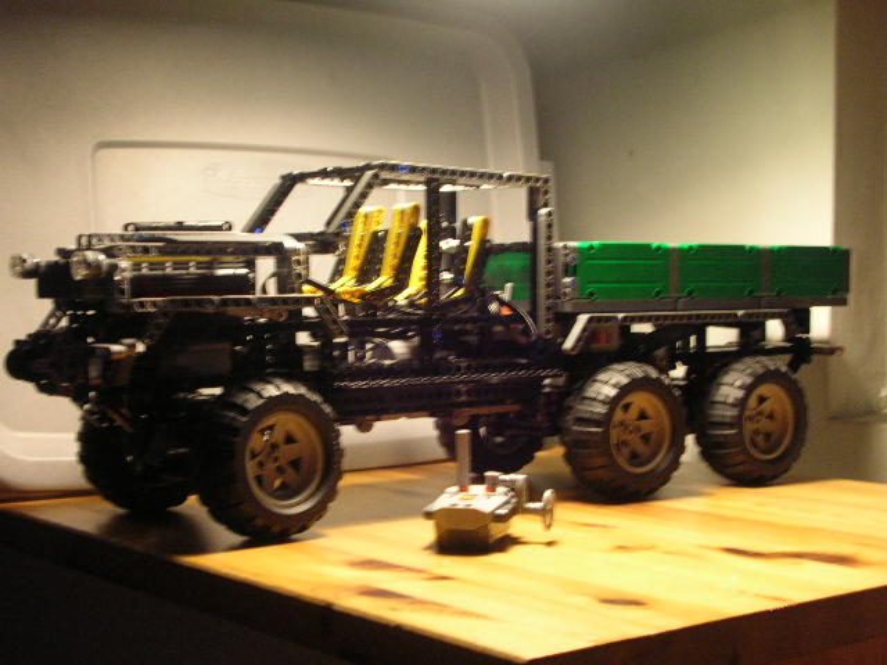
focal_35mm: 62
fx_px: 1589
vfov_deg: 23.7
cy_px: 332
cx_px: 444
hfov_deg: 31.2
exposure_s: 1/5.9
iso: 143
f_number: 3.6
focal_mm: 10.2
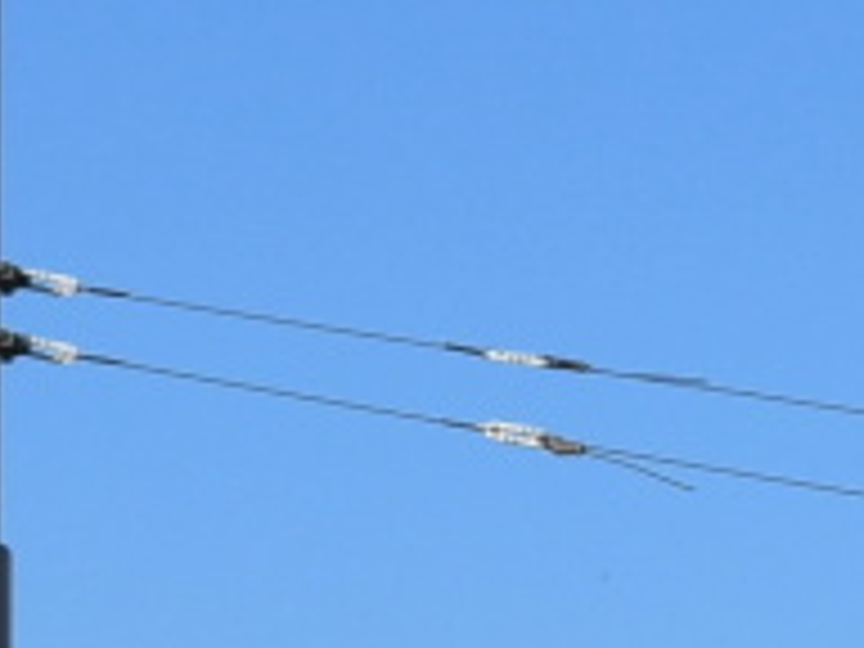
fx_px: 8361
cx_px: 1652
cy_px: 1300
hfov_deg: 5.8
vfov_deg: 4.4
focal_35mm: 335
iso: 200
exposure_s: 1/400
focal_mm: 30
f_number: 10
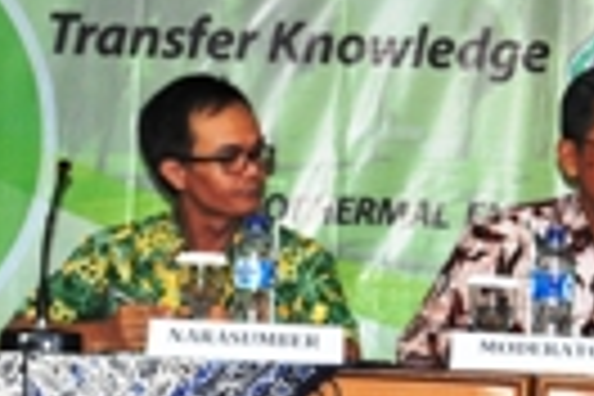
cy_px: 220
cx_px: 576
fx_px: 4042
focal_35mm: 245
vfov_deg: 5.6
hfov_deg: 8.4
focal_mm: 48
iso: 1600
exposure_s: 1/60
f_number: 4.8
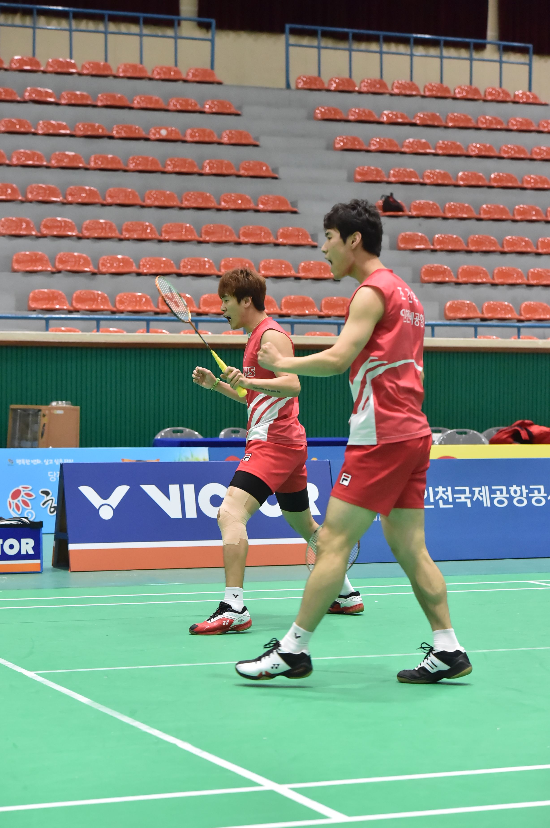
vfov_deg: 21.5
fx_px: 2182
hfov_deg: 14.4
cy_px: 414
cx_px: 275
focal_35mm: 95
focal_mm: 95
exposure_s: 1/500
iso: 8000
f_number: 5.6
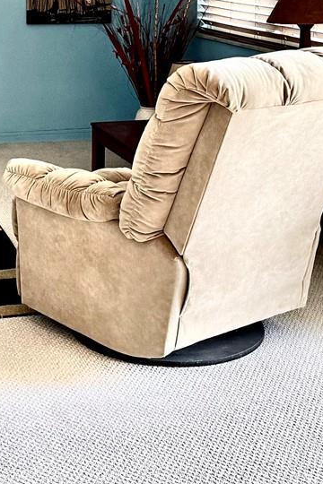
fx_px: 996
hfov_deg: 18.2
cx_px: 60
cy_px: 30
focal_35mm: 74
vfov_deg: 26.3
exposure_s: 1/120
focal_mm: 6.76
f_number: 1.78
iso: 200
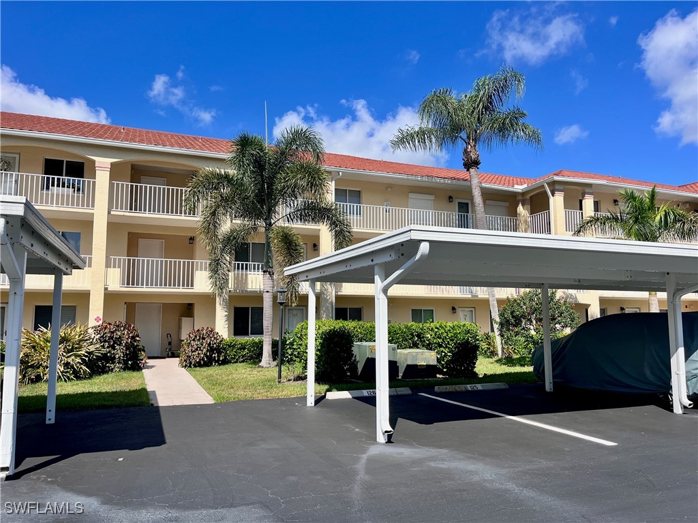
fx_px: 524
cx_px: 349
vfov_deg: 53.1
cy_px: 262
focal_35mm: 26
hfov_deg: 67.3
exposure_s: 1/3413
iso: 50
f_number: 1.6
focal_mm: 5.1
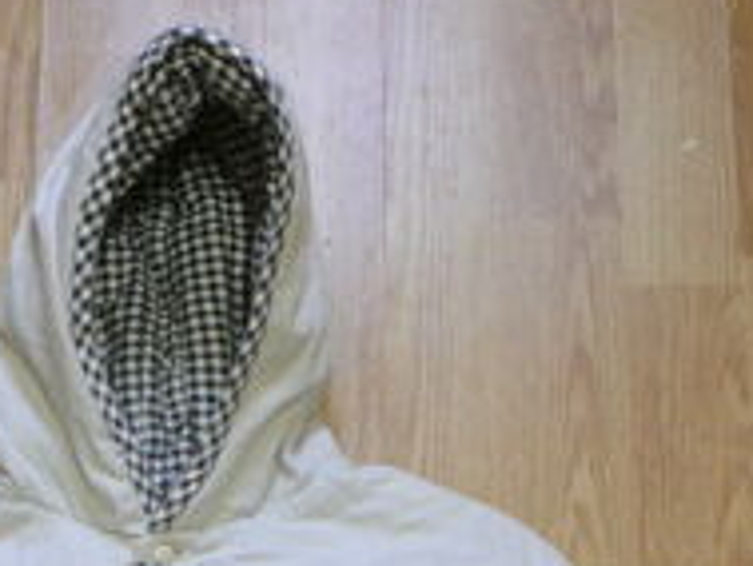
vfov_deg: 16.0
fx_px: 1937
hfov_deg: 21.7
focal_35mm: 89
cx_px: 139
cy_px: 662
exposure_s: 1/10
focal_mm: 5.2
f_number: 2.8
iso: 200
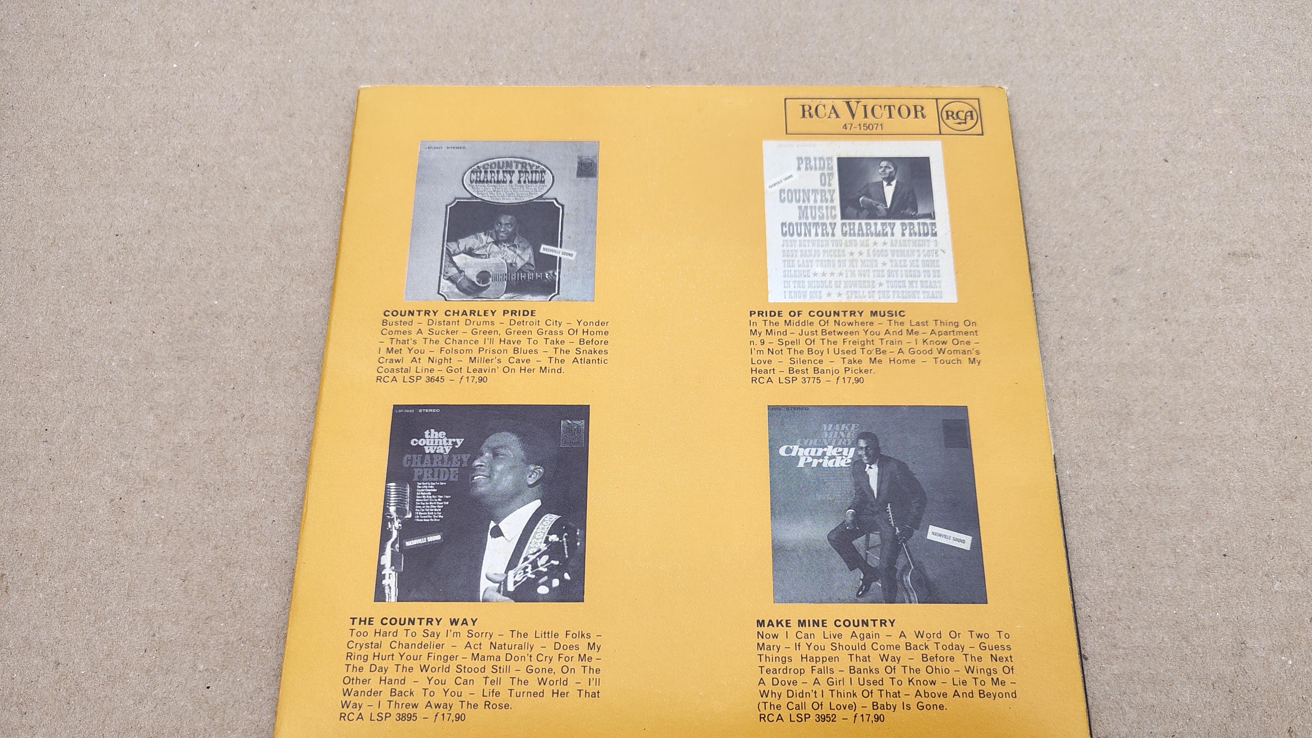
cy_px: 446
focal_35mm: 27
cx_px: 670
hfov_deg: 69.9
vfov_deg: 42.7
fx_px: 939
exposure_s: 1/583
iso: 100
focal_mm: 5.56
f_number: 1.8
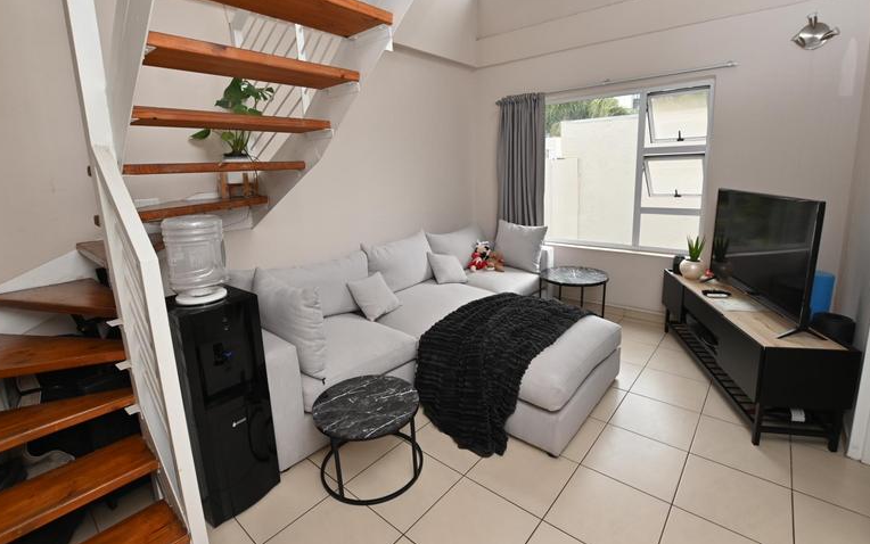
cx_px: 441
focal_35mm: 16
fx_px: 379
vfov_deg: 71.1
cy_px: 244
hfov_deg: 97.8
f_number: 5.6
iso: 200
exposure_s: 1/100
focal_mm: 10
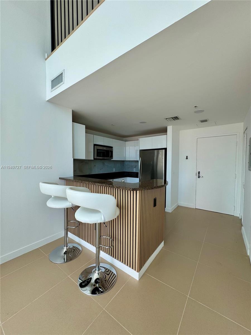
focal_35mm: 14
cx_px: 126
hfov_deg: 85.7
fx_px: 135
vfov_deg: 102.1
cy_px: 168
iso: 40
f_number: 2.2
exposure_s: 1/117
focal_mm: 2.22
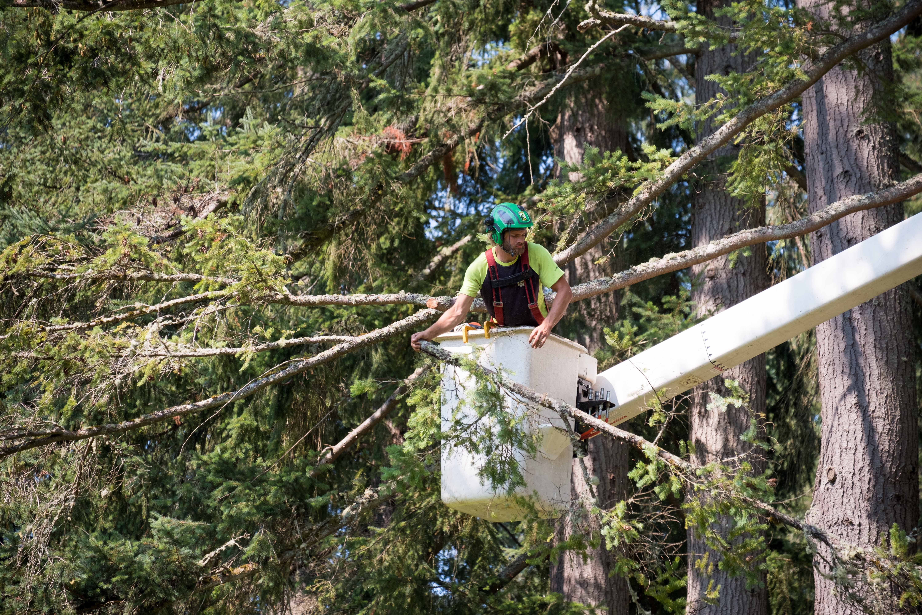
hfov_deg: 11.2
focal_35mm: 183
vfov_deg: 7.5
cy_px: 308
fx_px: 4686
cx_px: 461
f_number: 4.2
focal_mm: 121.8
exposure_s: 1/600
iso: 200
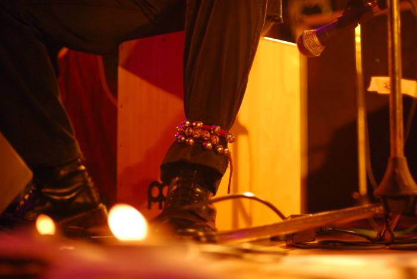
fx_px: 869
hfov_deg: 27.0
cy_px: 140
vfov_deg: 18.2
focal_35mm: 75
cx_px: 208
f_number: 1.4
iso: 800
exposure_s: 1/125
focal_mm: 50
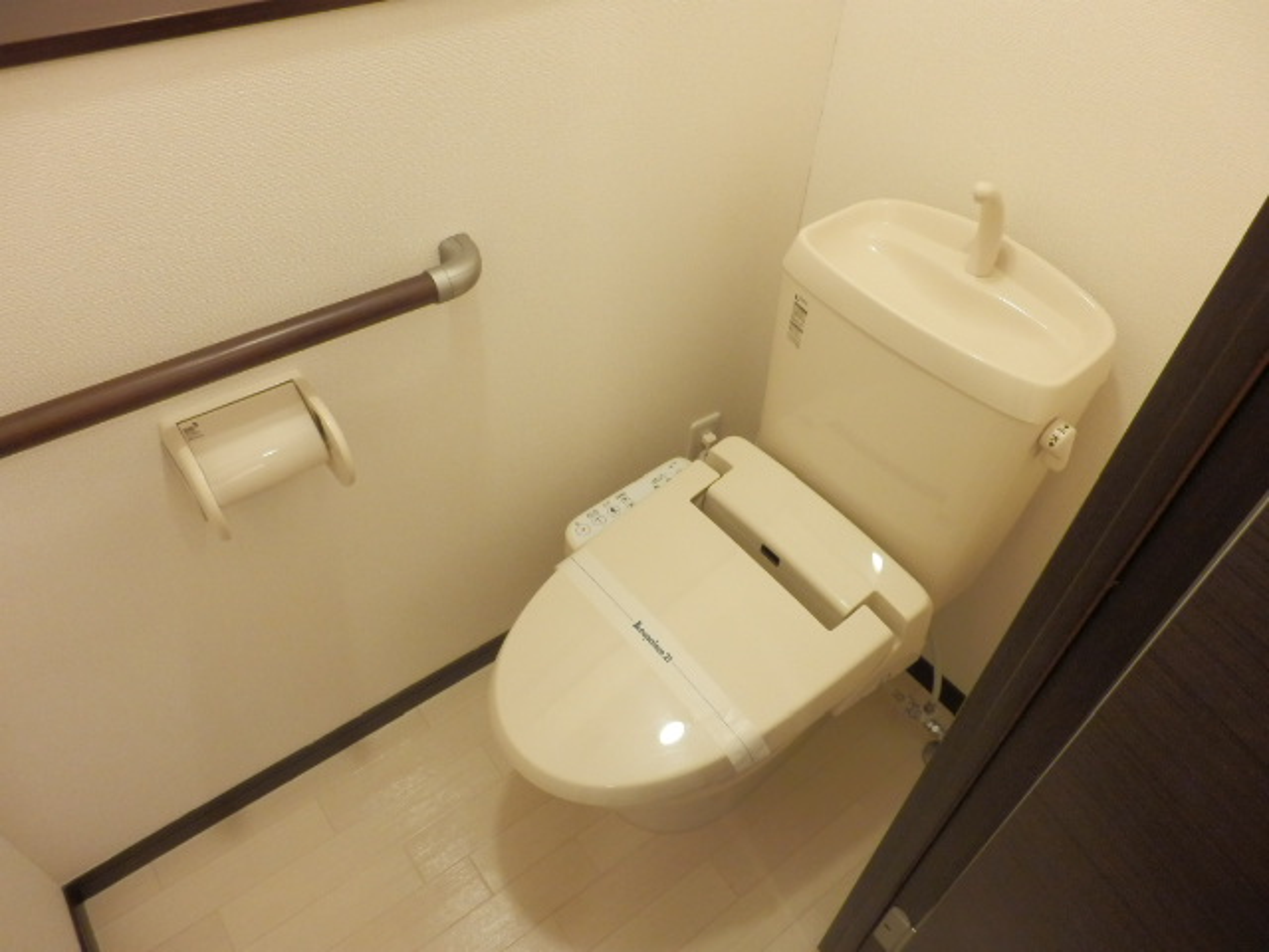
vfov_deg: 56.8
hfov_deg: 71.6
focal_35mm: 24
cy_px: 476
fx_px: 880
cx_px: 634
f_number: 3
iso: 500
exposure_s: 1/30
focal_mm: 4.2
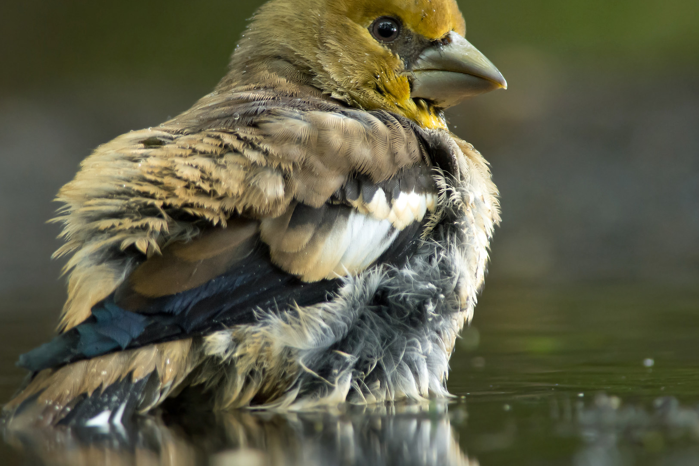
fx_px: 21570
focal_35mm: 1111
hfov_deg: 1.9
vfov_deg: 1.2
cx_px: 331
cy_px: 227
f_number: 8
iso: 1600
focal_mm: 500
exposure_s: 1/160
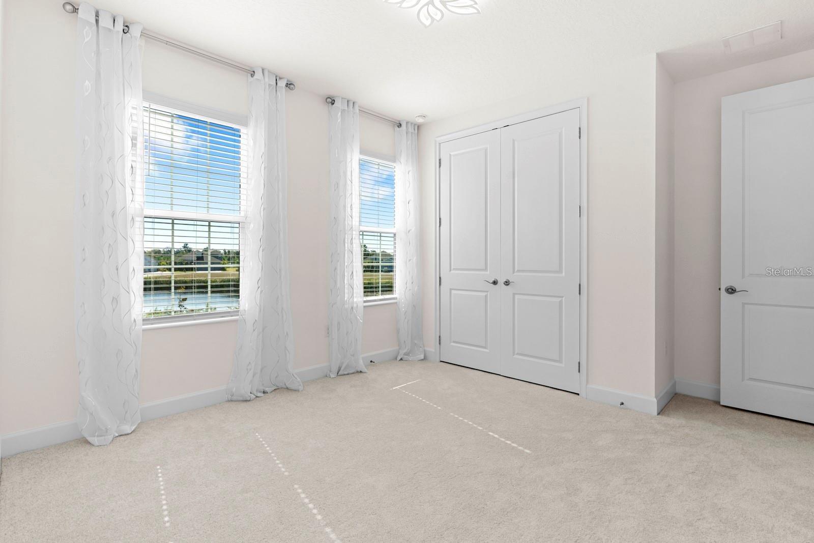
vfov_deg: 70.5
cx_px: 407
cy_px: 272
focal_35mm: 17
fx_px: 384
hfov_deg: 93.3
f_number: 8
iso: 250
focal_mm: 17
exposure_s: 1/25
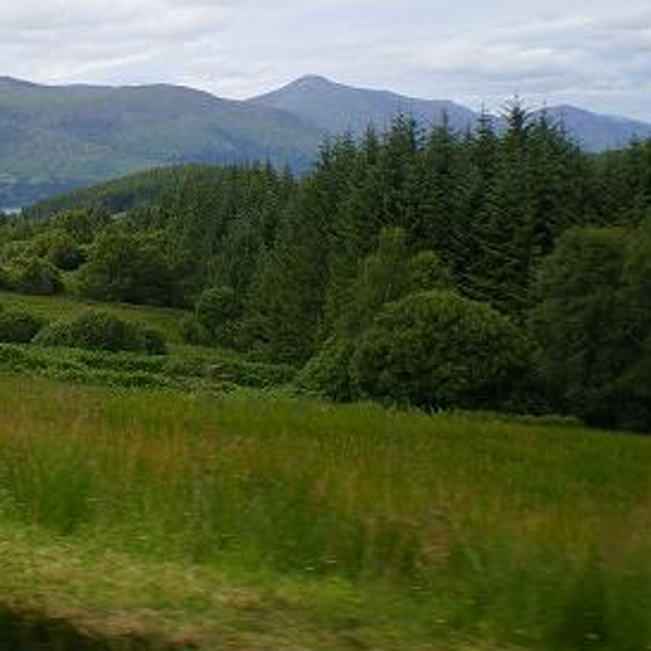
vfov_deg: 27.2
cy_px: 265
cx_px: 107
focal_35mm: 63
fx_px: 1340
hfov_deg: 26.7
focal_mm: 6.3
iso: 64
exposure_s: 1/320
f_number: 4.6
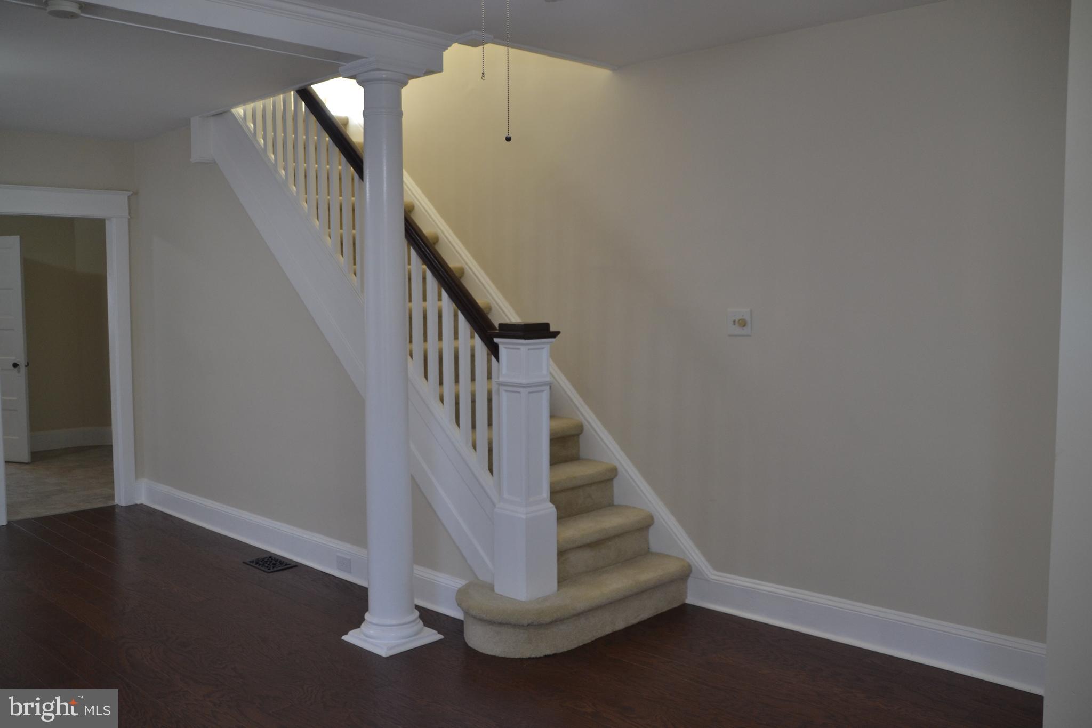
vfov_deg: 41.7
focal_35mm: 32
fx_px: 955
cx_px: 546
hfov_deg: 59.5
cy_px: 364
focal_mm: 21
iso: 400
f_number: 4
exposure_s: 1/60
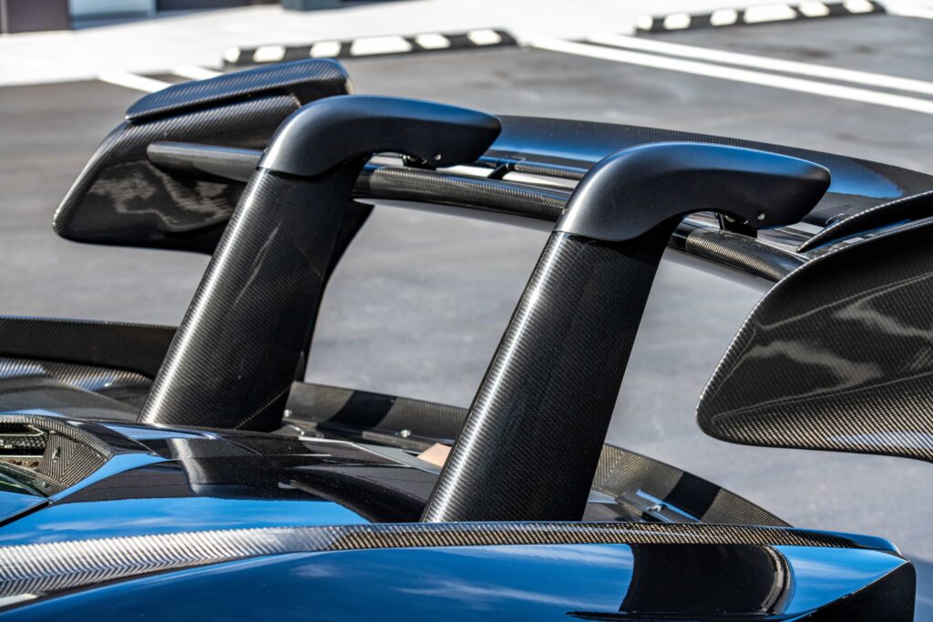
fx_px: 2721
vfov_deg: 13.0
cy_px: 311
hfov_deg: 19.5
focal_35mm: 105
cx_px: 466
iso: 250
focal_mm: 105
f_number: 7.1
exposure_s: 1/100
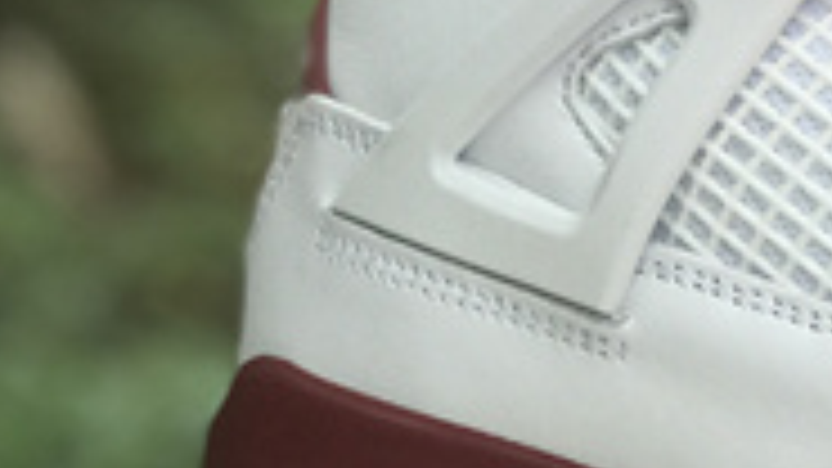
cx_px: 1534
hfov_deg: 8.3
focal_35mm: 249
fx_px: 5492
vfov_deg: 4.9
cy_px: 29
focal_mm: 6.6
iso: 20
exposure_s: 1/104
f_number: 2.8
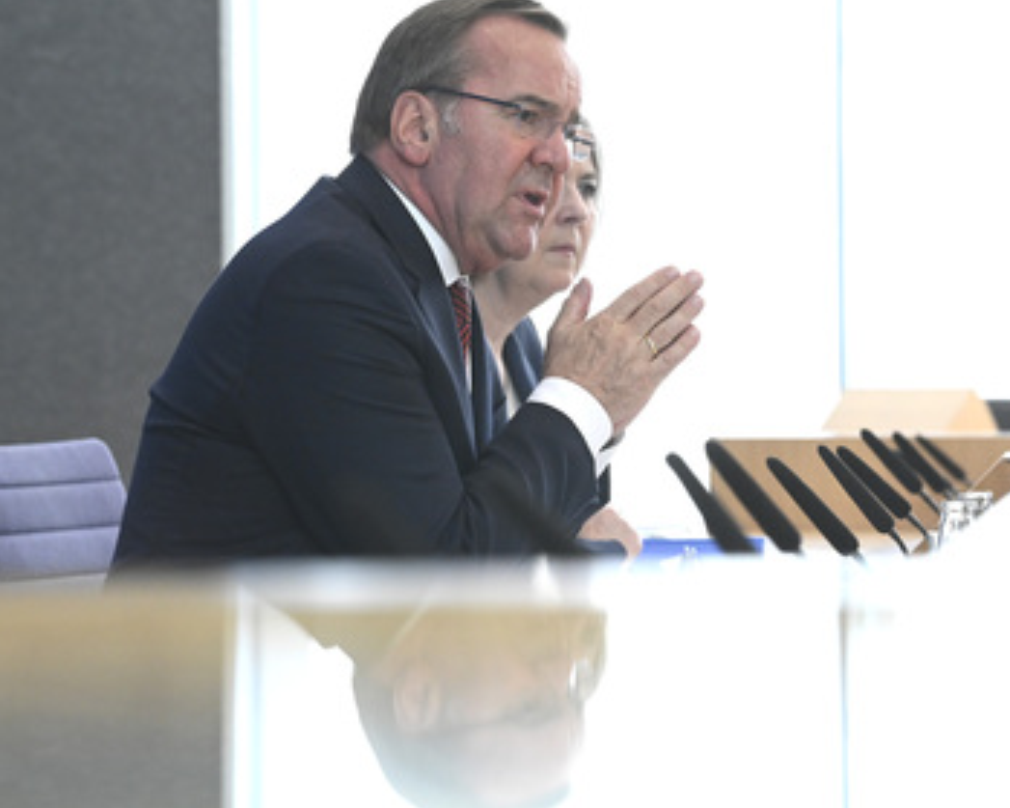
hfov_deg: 9.7
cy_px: 394
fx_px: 5977
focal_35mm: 200
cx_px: 548
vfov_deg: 7.7
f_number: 8
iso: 3200
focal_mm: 165
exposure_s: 1/640
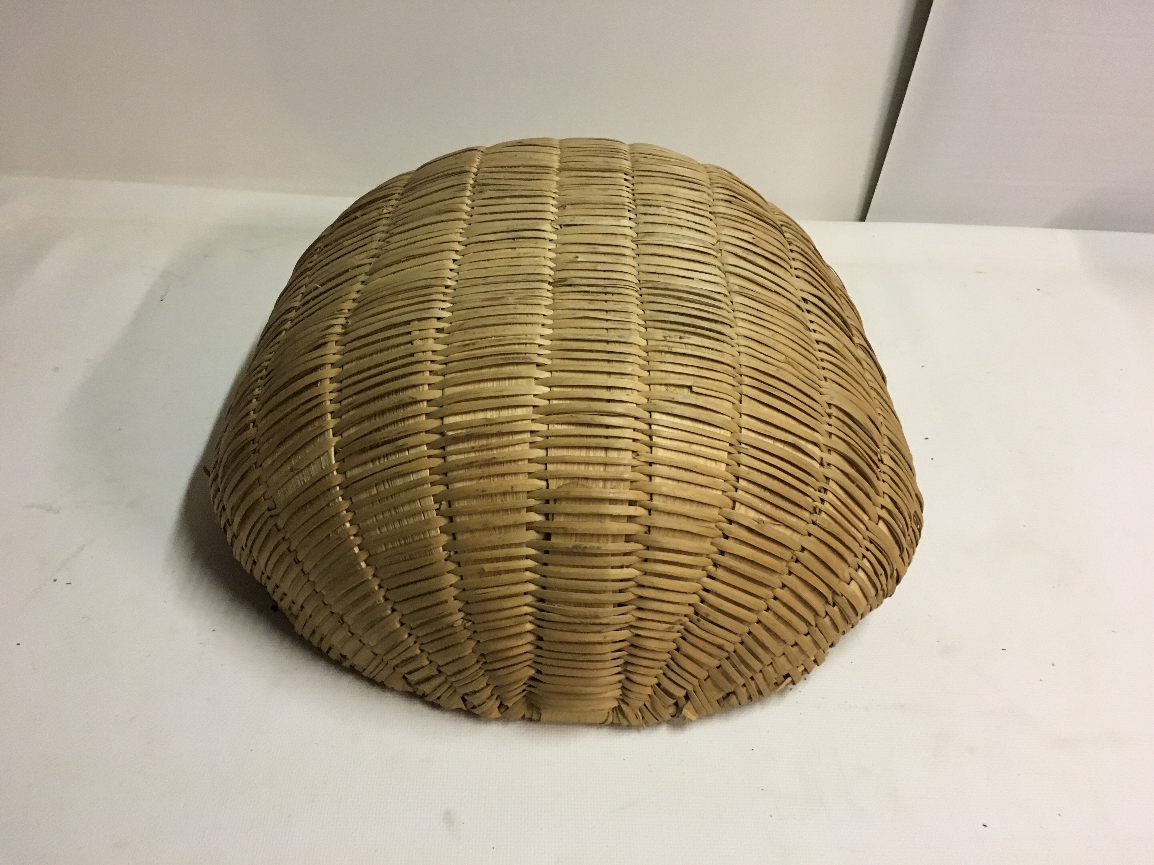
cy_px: 432
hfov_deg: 61.7
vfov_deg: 48.2
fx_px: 967
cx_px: 577
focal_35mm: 29
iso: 200
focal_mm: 4.15
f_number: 2.2
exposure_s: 1/25
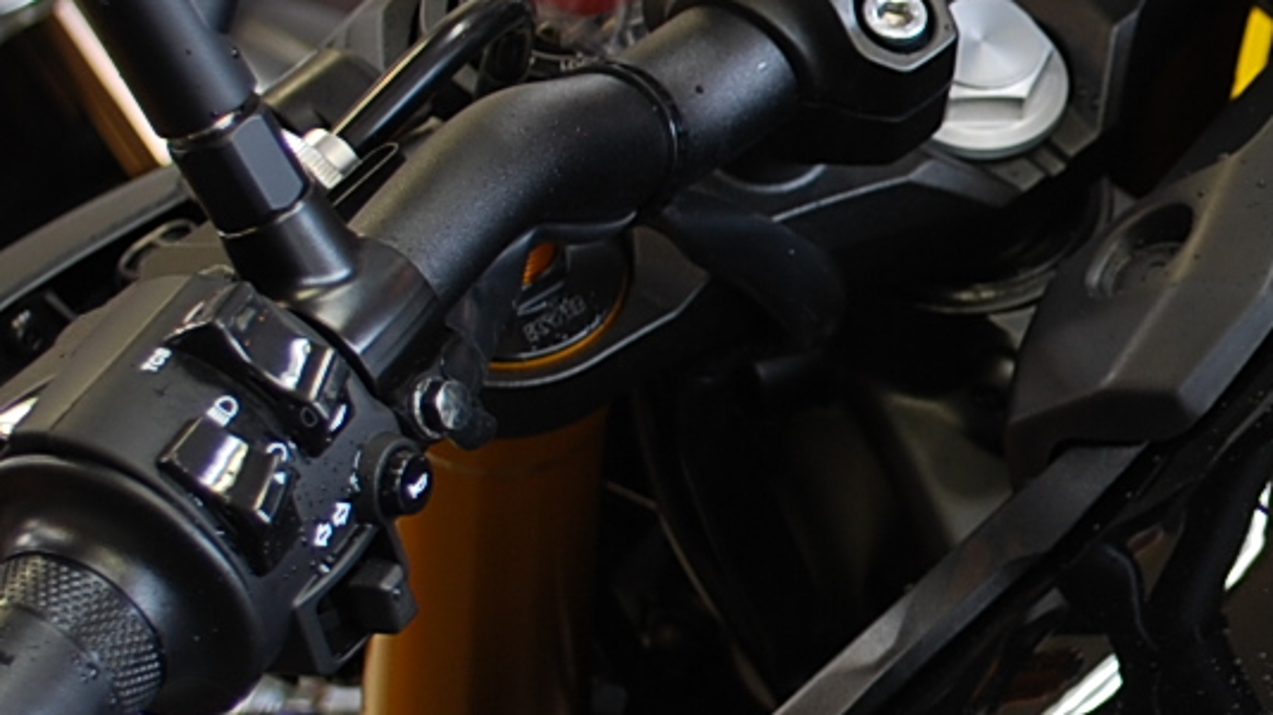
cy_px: 405
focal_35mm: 137
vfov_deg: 8.8
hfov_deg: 15.0
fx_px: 4623
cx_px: 1602
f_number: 4.2
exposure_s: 1/8
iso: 100
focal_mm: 24
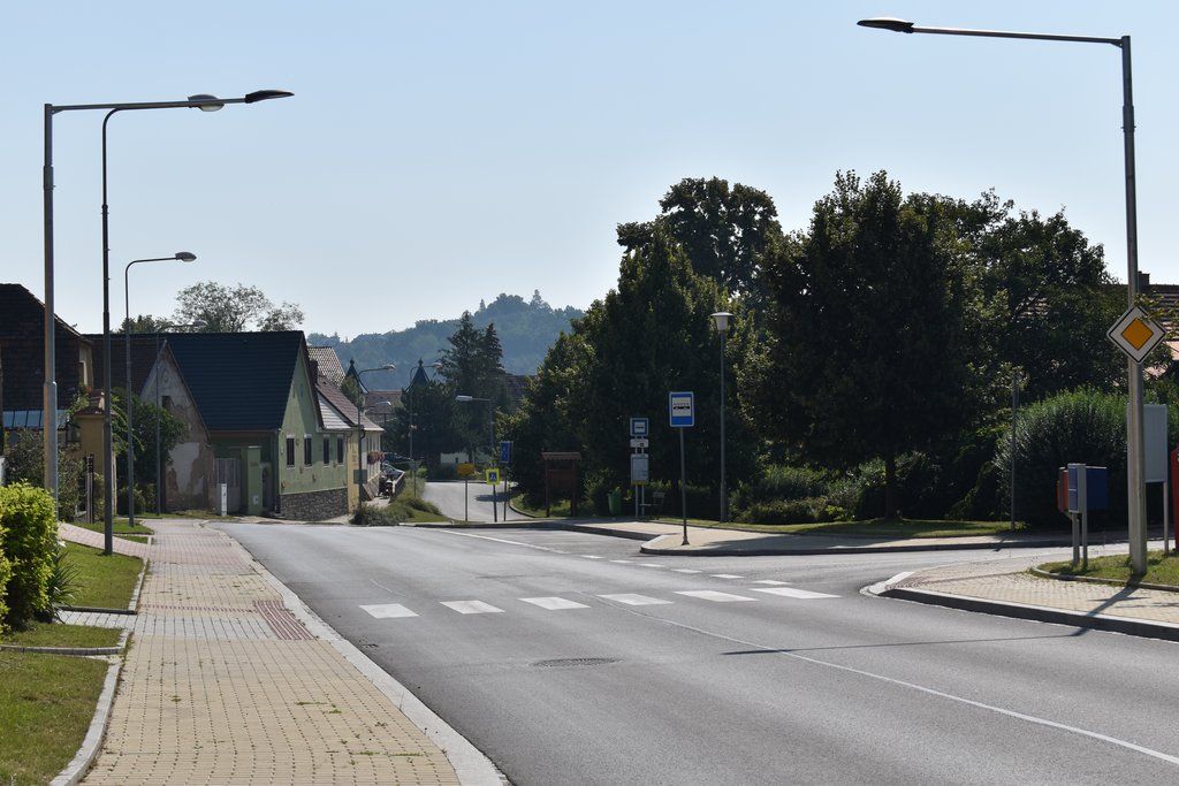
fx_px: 2702
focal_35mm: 82
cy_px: 393
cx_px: 590
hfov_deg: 24.6
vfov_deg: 16.6
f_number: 8
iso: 100
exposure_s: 1/800
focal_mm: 55
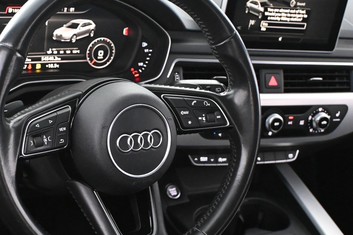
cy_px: 136
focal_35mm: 68
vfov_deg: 20.0
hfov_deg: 29.5
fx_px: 667
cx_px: 119
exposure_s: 1/50
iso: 8000
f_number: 4.5
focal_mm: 28
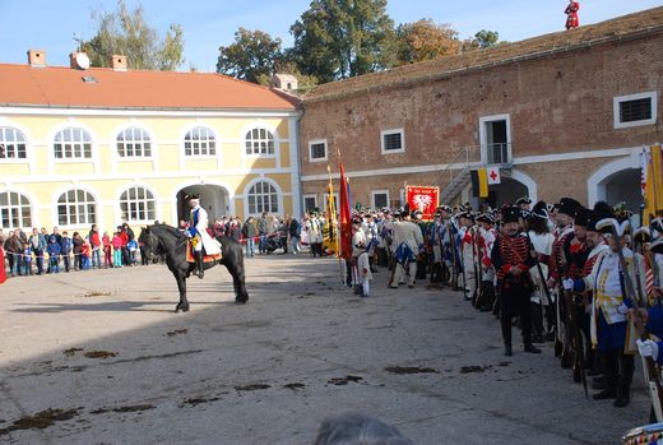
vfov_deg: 32.0
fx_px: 775
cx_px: 332
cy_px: 222
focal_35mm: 42
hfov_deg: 46.3
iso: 100
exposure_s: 1/200
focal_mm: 28
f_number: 6.3
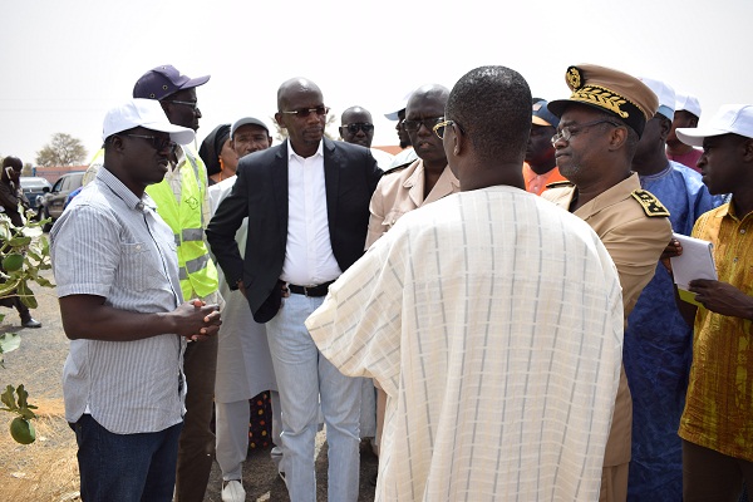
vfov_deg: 43.6
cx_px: 376
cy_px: 251
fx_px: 627
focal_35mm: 30
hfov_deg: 61.9
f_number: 5.6
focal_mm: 20
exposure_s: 1/400
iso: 100
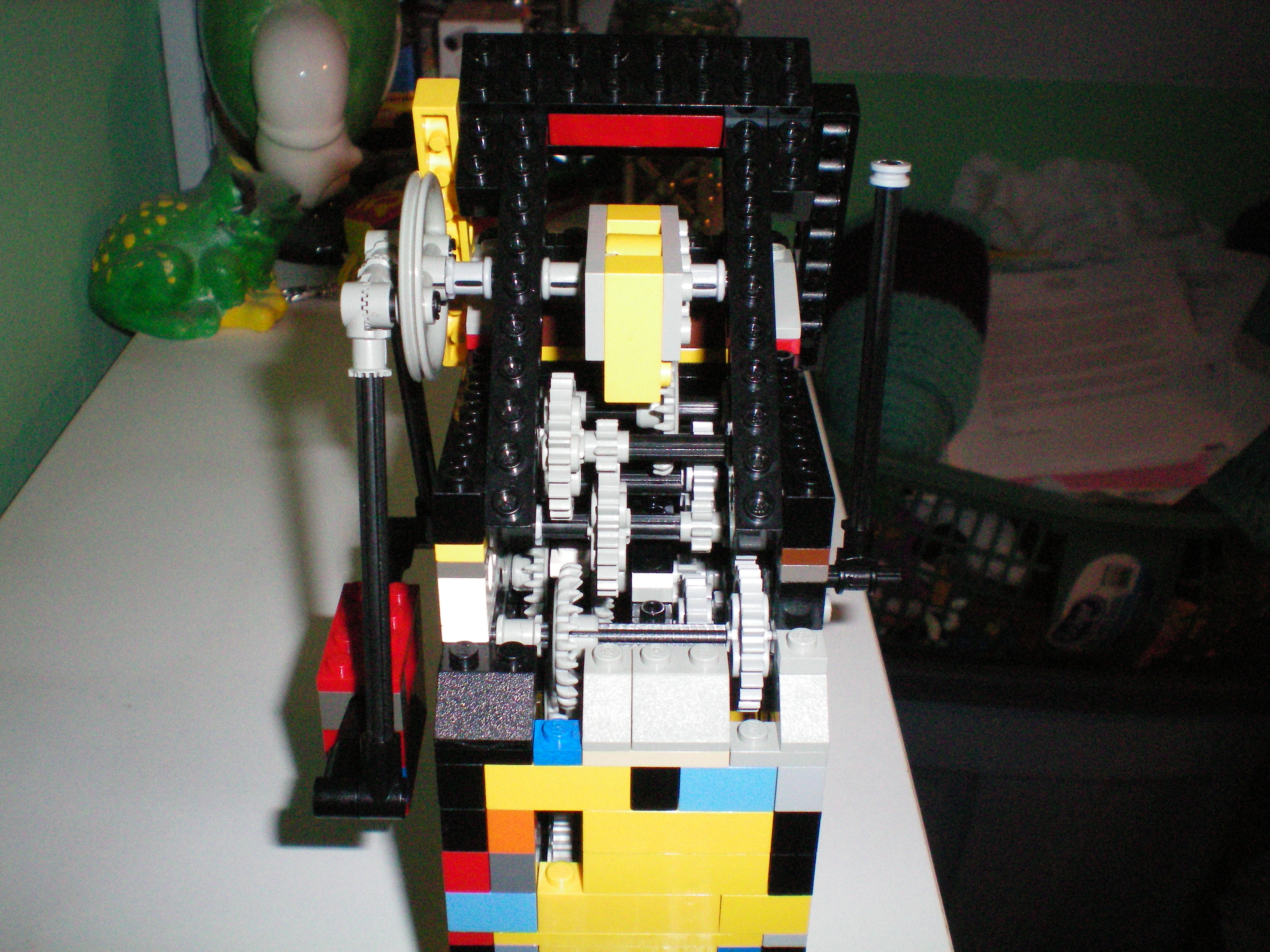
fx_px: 1394
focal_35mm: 38
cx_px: 635
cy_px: 476
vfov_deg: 37.7
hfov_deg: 49.0
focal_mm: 6.3
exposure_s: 1/60
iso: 400
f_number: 4.6
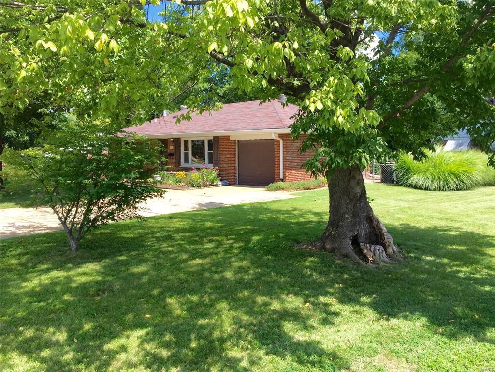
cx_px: 248
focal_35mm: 29
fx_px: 415
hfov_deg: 61.7
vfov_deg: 48.2
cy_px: 186
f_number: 2.2
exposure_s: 1/879
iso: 32
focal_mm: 4.15
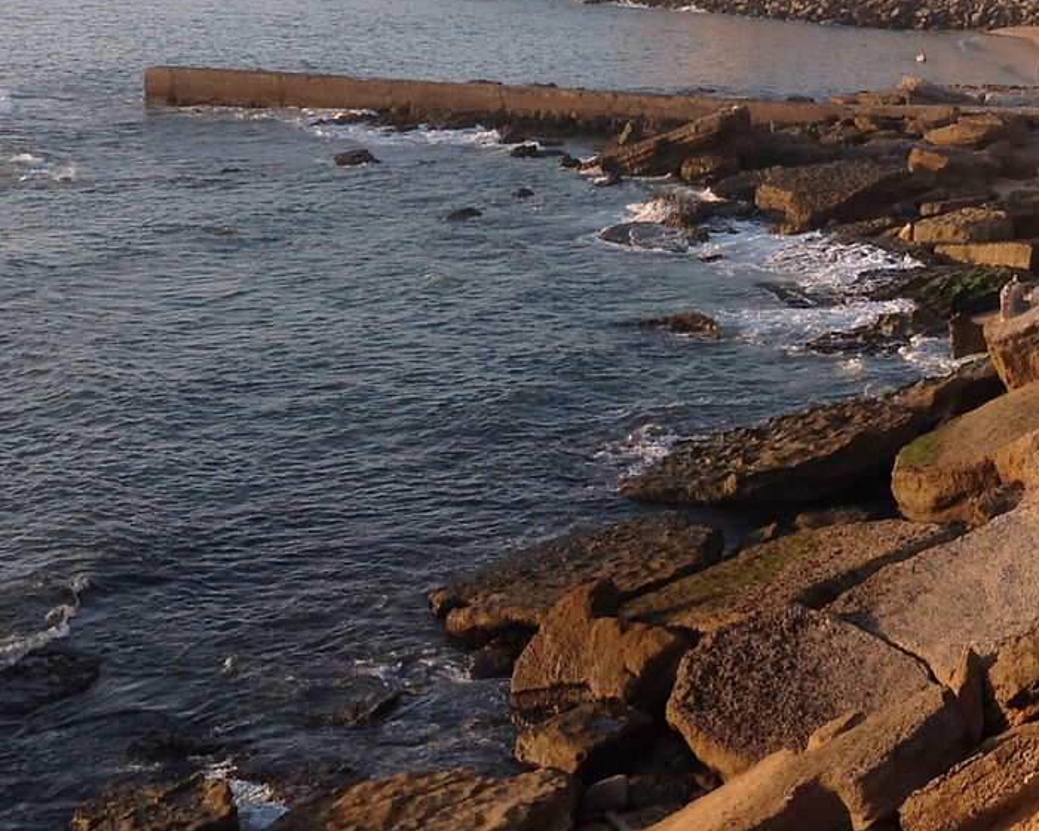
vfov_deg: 19.2
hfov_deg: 23.8
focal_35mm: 78
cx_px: 926
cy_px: 22
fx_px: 2399
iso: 80
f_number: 2.4
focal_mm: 4.28
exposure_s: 1/340
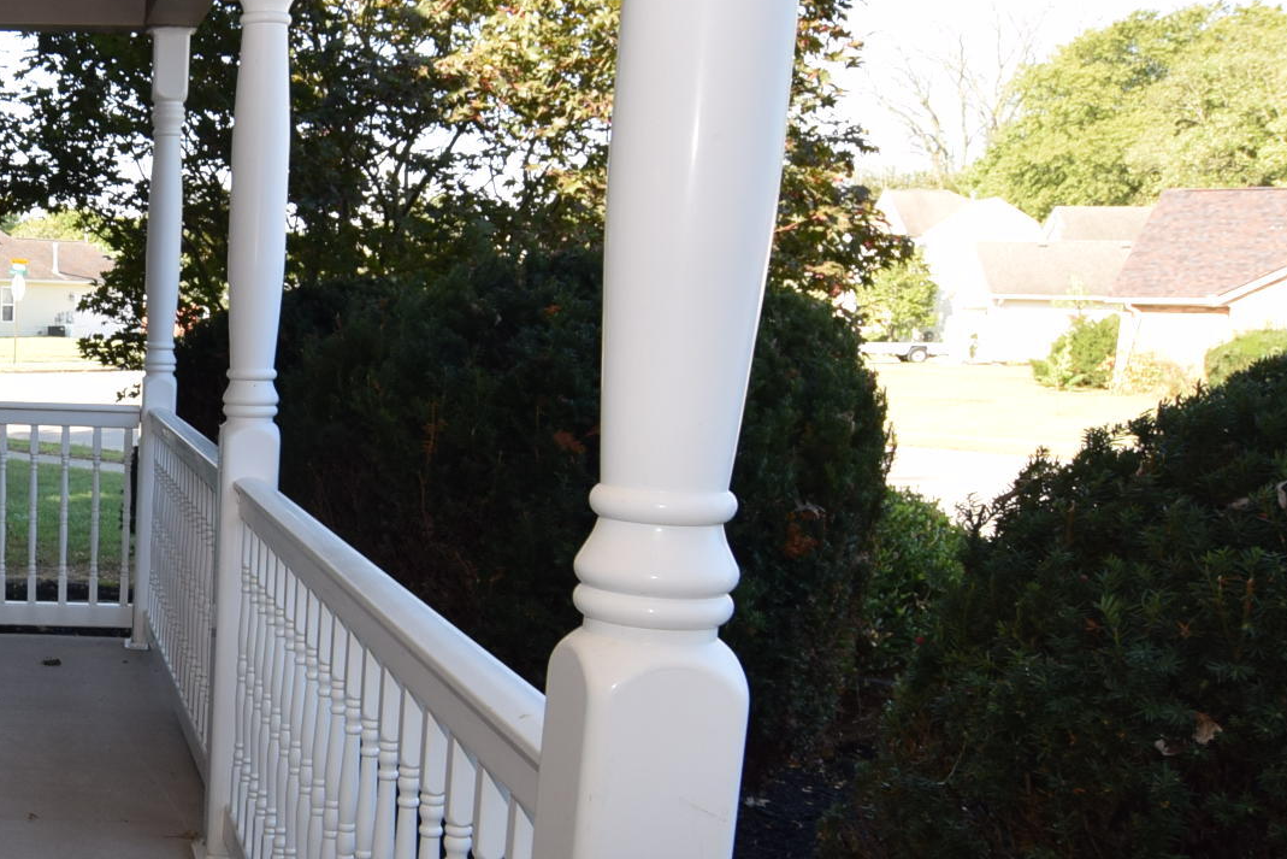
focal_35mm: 42
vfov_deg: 31.6
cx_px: -34
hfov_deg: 40.0
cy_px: 599
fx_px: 1502
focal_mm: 10
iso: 220
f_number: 5.6
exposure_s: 1/125
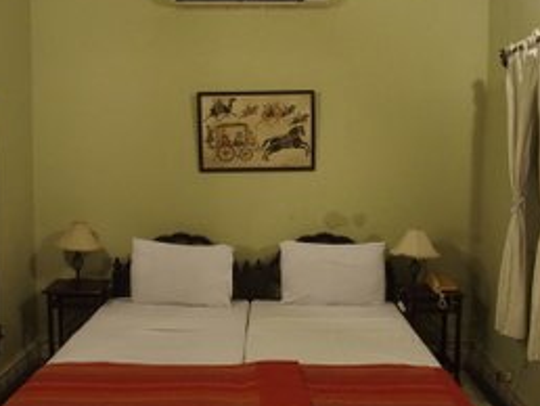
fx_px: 609
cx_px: 251
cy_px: 184
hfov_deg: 47.8
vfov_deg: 36.8
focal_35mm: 39
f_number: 2.8
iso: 800
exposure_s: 1/25
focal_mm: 6
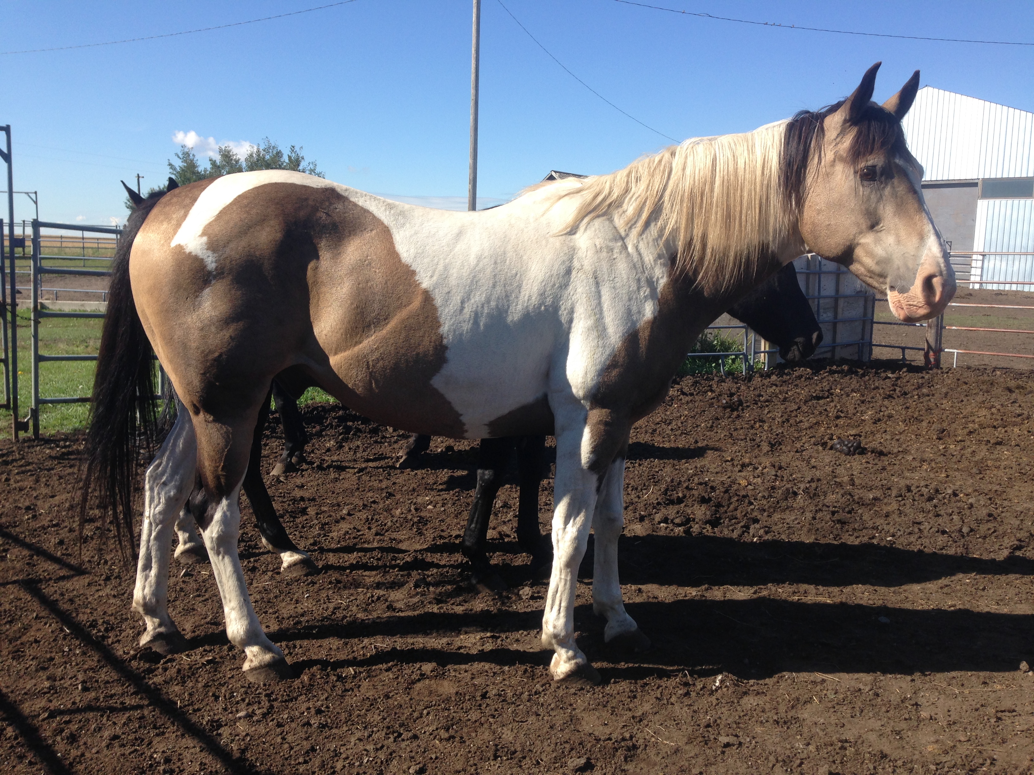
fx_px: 986
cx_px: 517
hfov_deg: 55.4
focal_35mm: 33
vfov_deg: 42.9
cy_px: 388
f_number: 2.4
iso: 50
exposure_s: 1/1004
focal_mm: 4.12
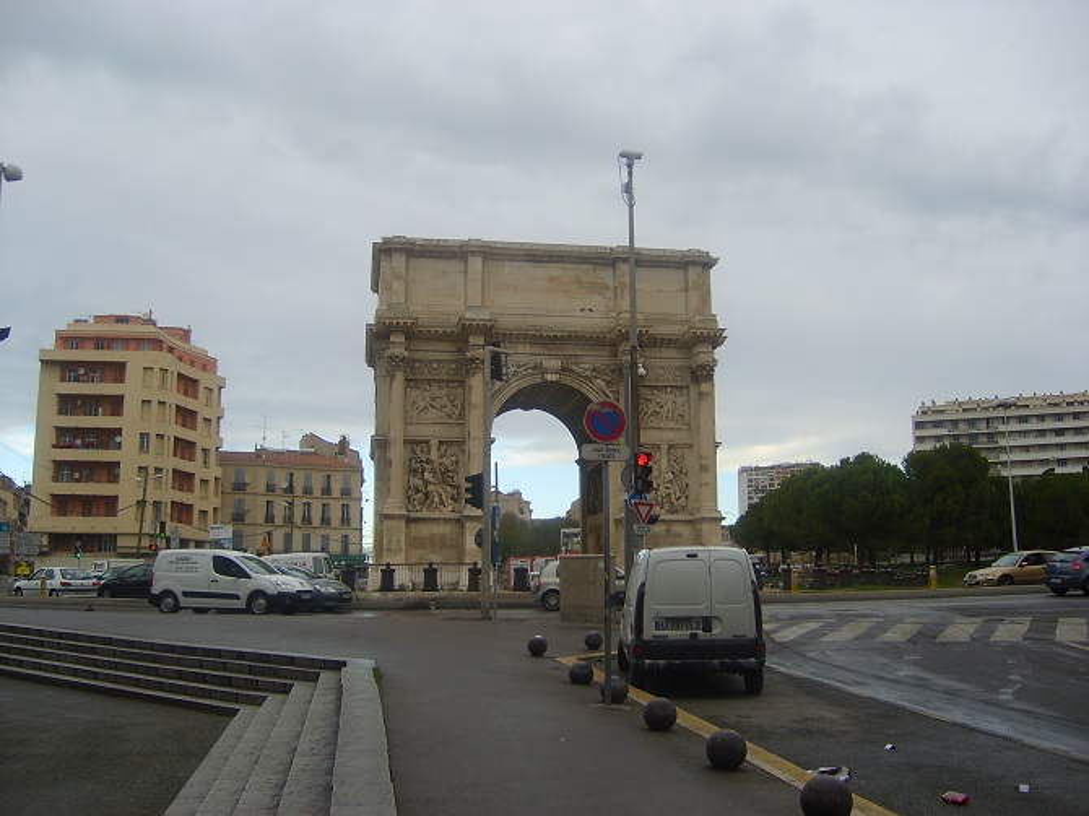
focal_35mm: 35
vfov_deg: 40.7
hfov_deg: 52.6
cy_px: 408
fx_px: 1101
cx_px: 544
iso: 50
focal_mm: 5.8
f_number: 2.8
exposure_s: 1/180
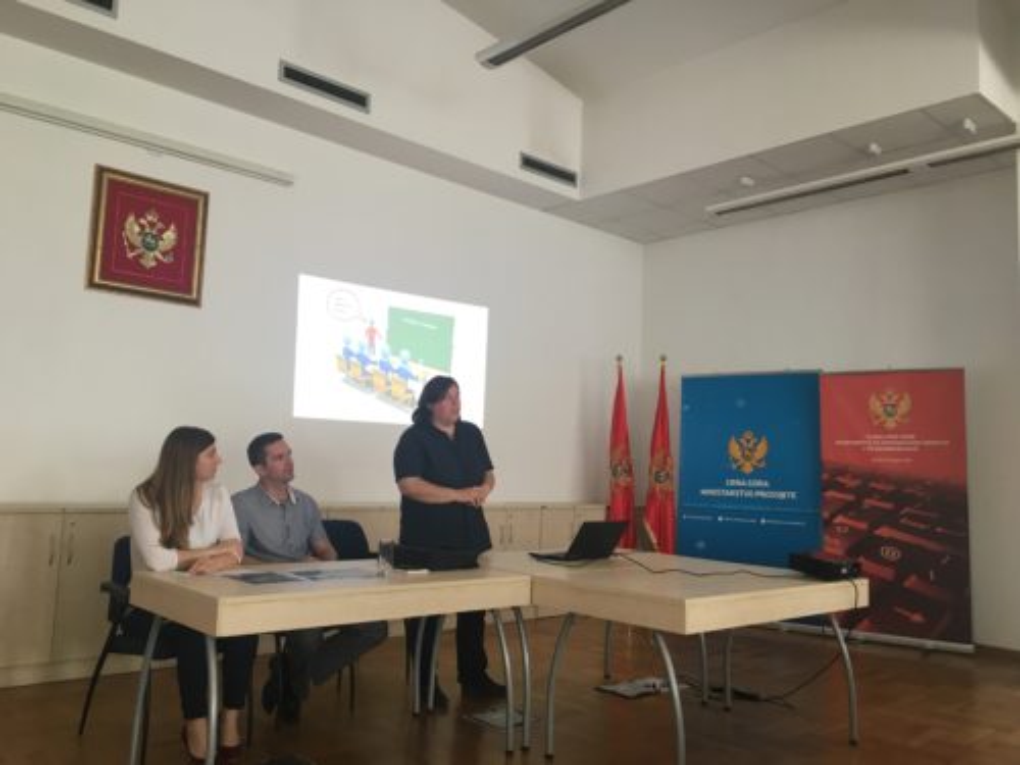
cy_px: 382
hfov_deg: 61.7
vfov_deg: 48.2
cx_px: 510
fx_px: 855
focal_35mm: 29
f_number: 2.2
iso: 100
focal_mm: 4.15
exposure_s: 1/33
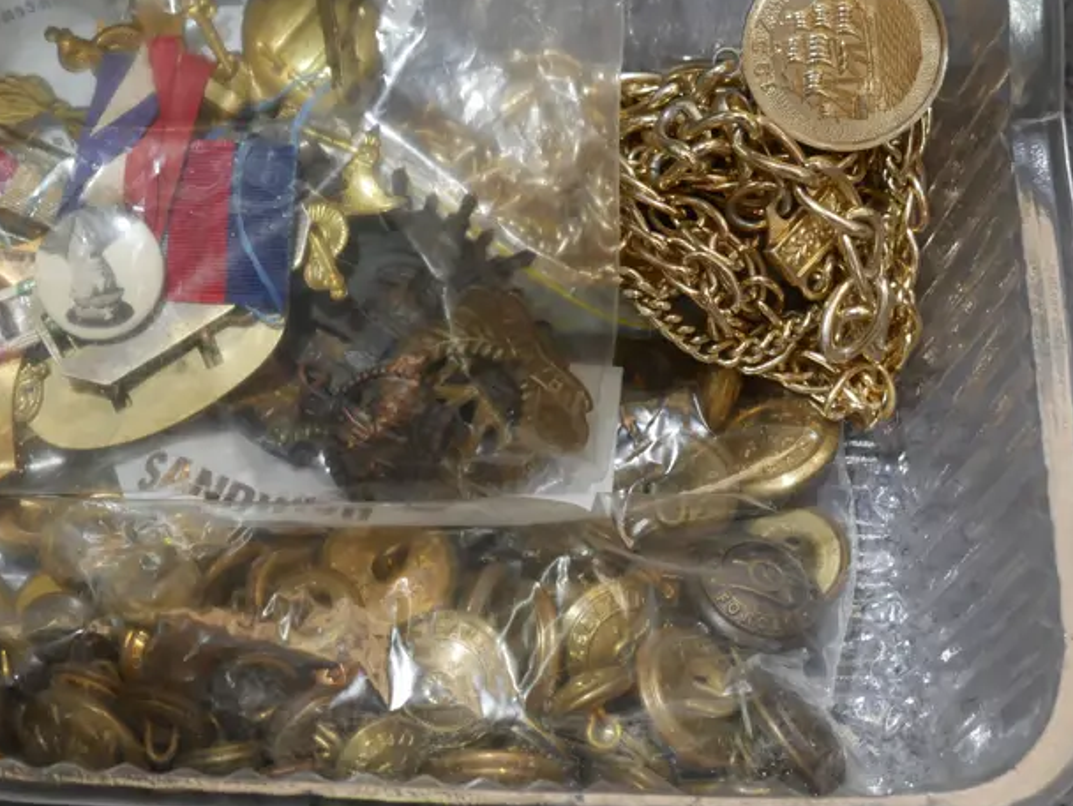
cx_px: 231
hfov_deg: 19.3
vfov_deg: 14.7
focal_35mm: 101
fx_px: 3133
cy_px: 295
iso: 640
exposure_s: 1/60
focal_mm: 30
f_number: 5.4
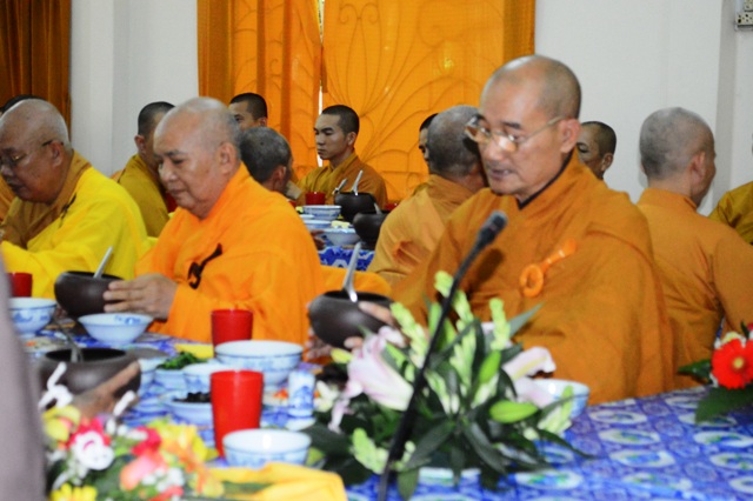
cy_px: 250
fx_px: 1505
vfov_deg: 18.9
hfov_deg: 28.1
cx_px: 376
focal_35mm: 72
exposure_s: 1/80
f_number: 7.1
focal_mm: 48
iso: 3200
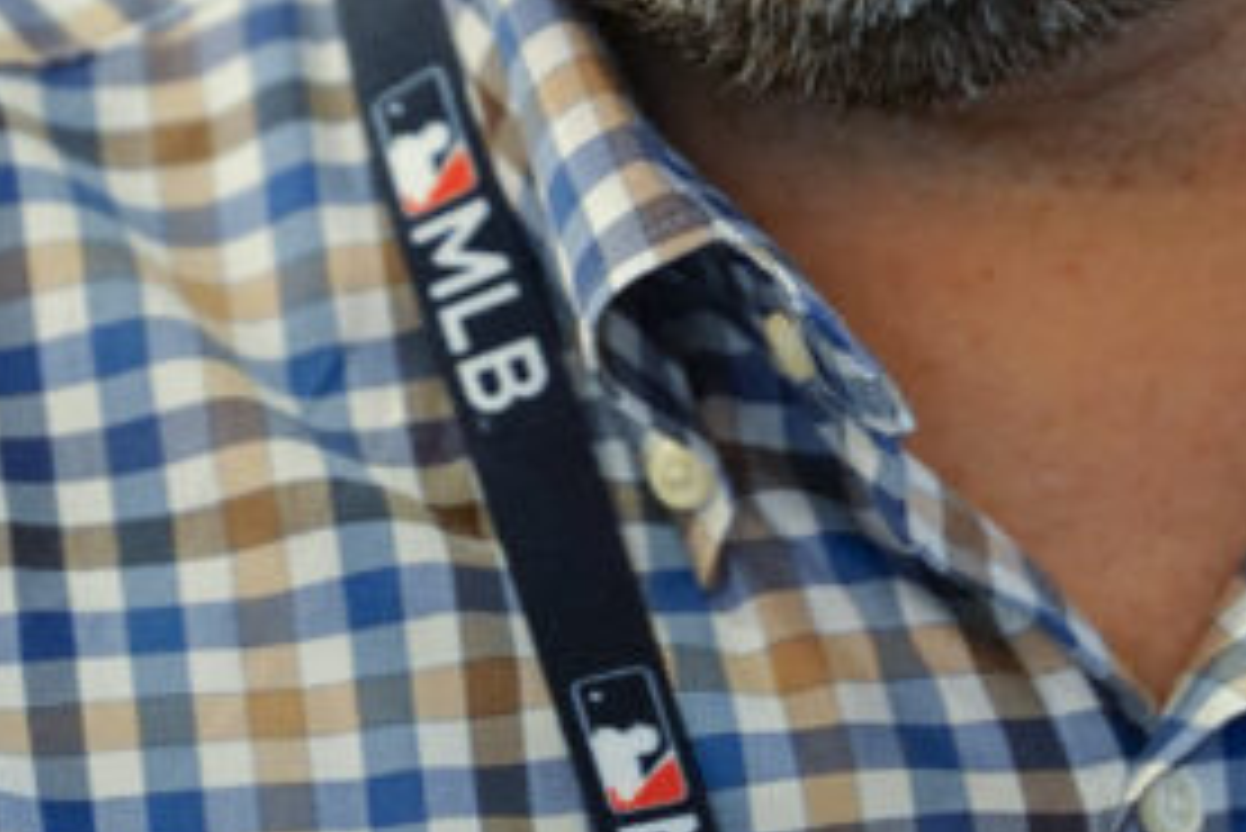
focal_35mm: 740
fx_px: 25624
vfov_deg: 1.9
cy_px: -663
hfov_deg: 2.8
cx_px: 562
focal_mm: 200
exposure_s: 1/250
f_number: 2.8
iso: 4000
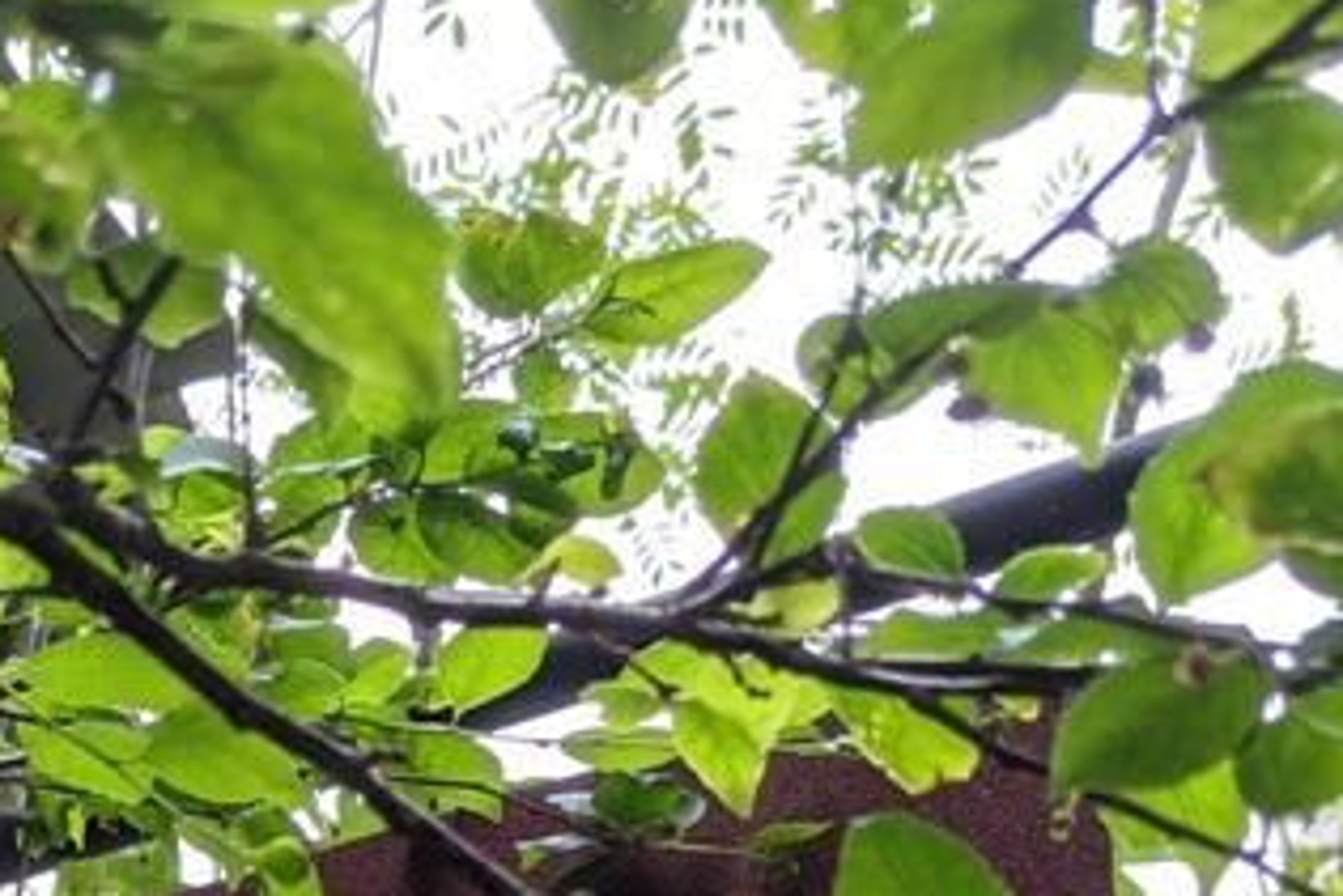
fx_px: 2650
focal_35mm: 71
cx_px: 238
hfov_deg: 27.8
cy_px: 1270
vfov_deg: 17.6
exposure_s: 1/241
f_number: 1.73
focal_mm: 4.38
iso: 46
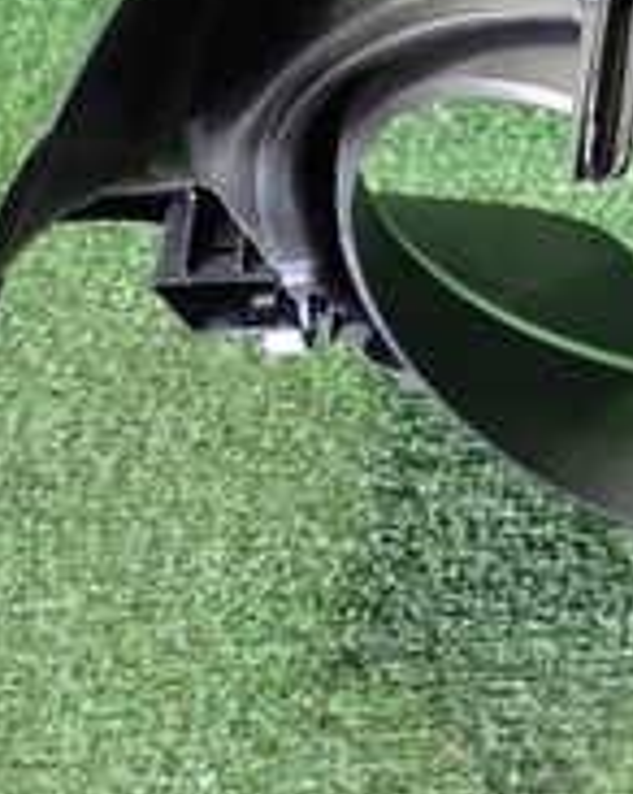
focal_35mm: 80
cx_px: 1075
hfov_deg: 16.6
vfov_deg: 23.2
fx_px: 1877
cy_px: 74
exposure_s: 1/30
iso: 640
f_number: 2
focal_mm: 4.5
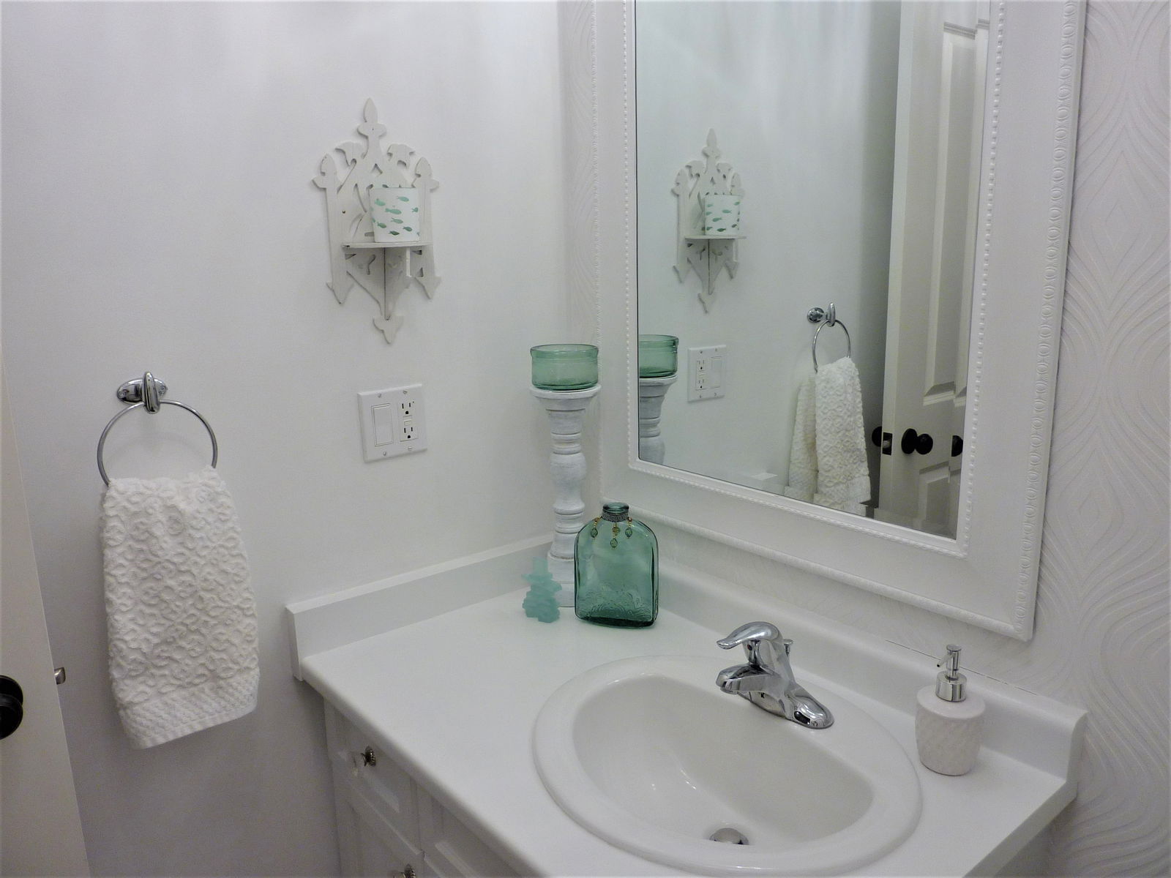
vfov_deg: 54.9
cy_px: 439
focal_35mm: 25
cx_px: 586
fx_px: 846
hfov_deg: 69.4
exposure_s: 1/30
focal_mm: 4.1
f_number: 3.3
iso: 100
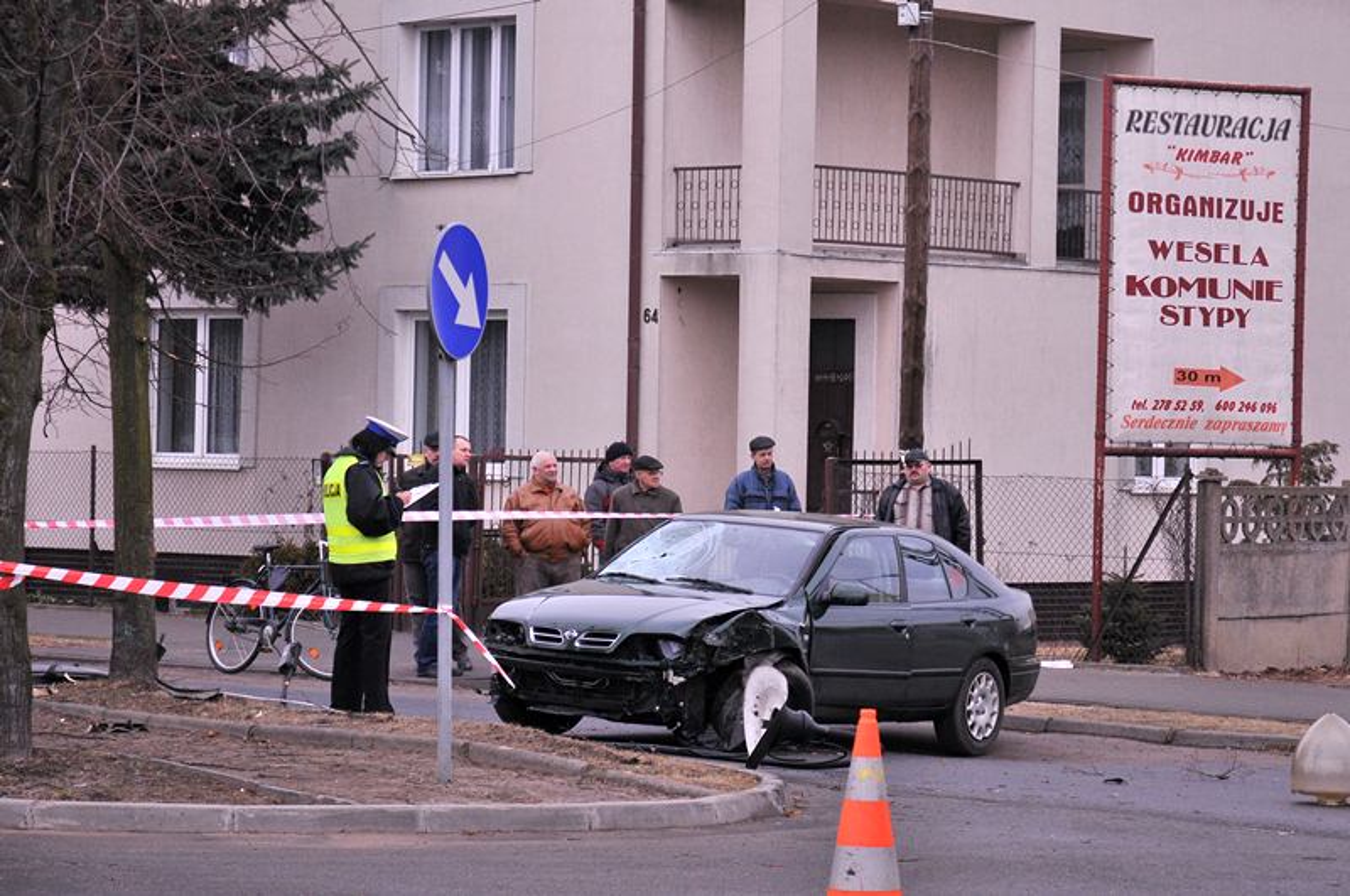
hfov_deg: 19.5
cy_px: 448
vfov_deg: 13.0
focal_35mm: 105
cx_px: 675
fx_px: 3932
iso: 400
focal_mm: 70
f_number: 4.5
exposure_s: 1/500
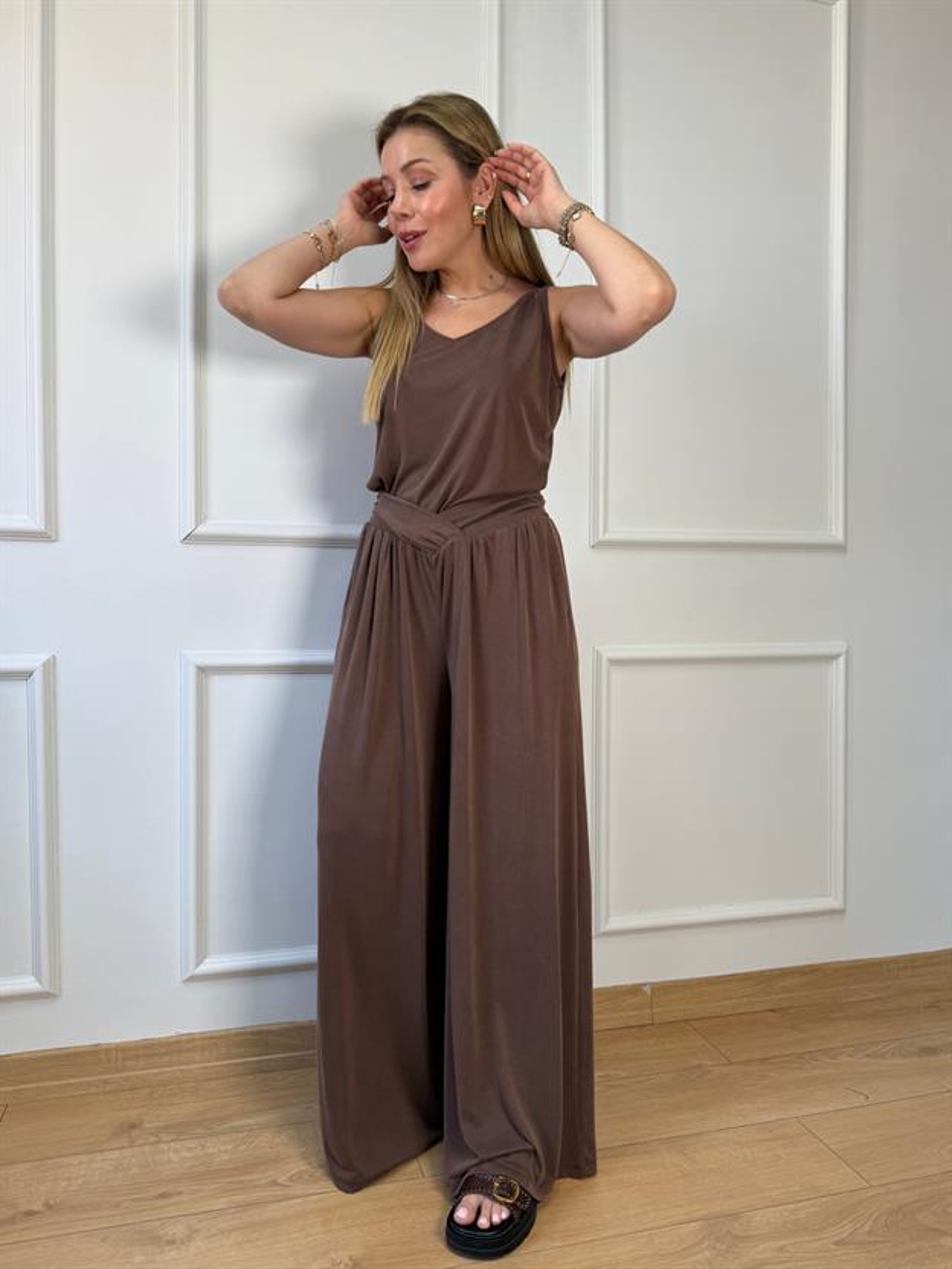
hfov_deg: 56.8
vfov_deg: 71.6
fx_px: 880
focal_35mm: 24
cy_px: 634
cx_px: 476
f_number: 1.78
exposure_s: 1/100
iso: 64
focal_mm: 6.76
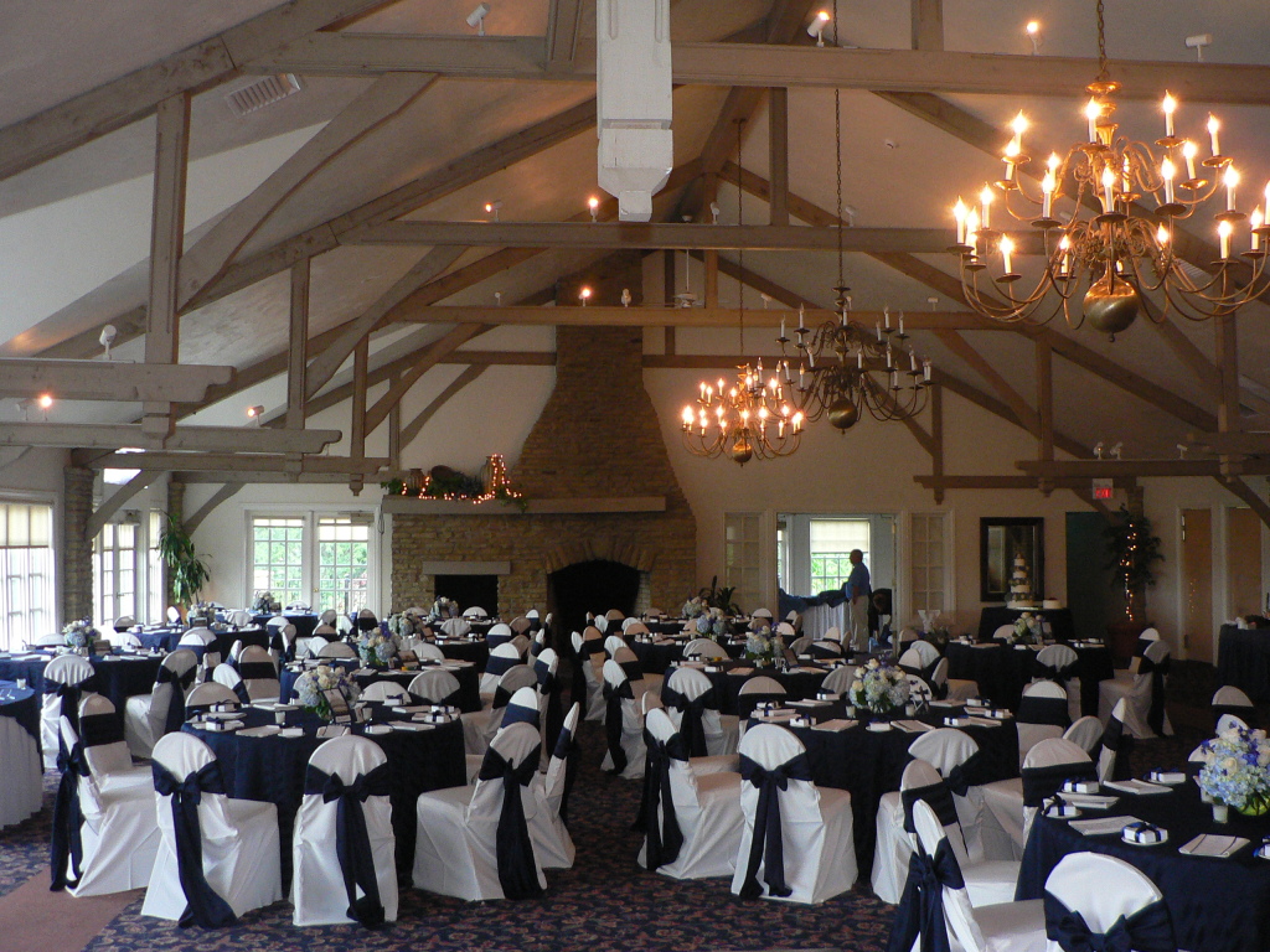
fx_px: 1321
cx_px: 635
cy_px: 476
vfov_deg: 39.7
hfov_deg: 51.4
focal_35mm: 36
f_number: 2.8
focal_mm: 6
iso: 200
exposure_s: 1/60
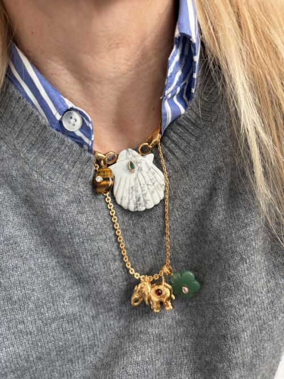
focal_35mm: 26
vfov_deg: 67.3
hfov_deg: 53.0
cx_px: 142
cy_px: 190
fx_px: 285
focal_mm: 5.96
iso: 80
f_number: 1.6
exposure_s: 1/84
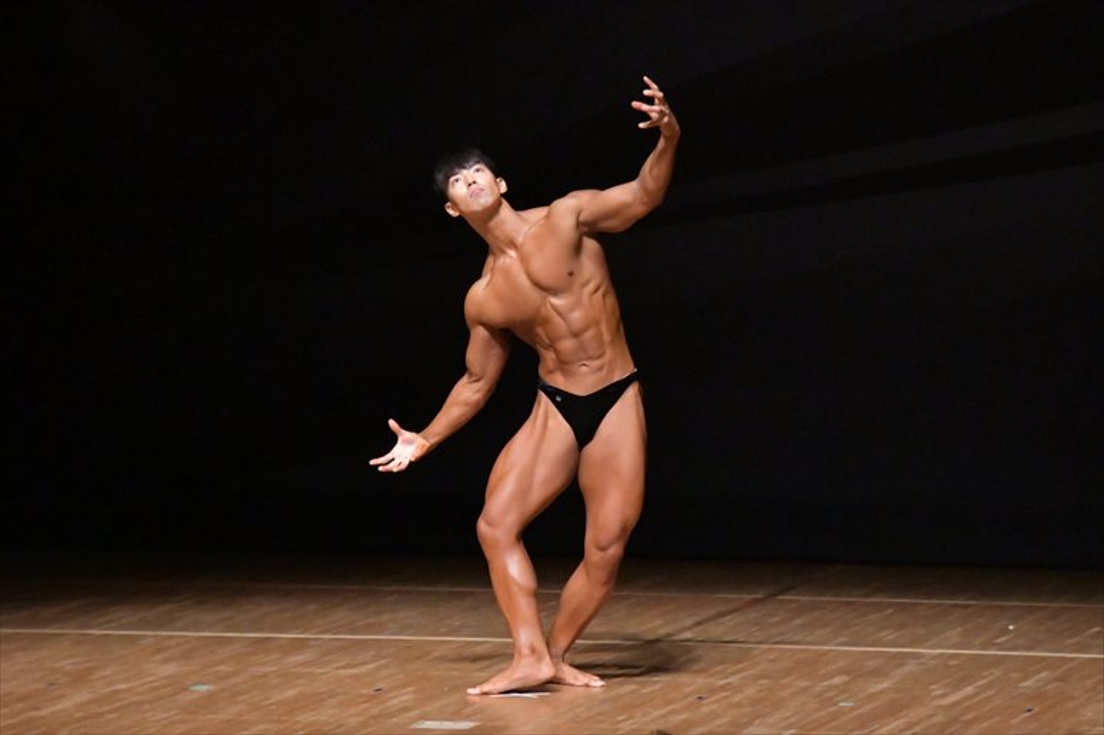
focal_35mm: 255
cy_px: 368
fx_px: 7816
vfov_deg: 5.4
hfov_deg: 8.1
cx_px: 552
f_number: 5.6
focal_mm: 170
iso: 12800
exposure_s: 1/400
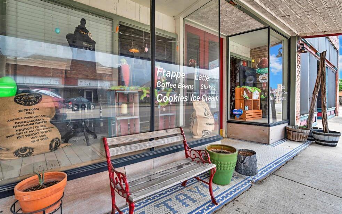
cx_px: 173
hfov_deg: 91.1
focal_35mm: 18
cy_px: 100
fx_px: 168
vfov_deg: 64.9
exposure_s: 1/100
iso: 64
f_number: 7.1
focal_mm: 17
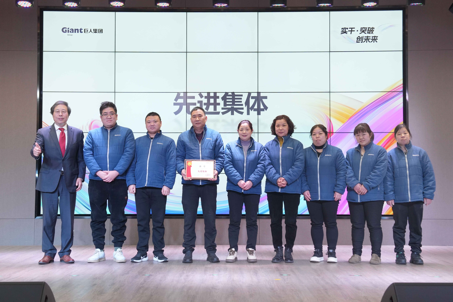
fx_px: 629
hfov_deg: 39.6
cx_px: 226
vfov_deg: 27.0
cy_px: 151
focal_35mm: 50
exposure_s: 1/200
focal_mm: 50
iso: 1600
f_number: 7.1
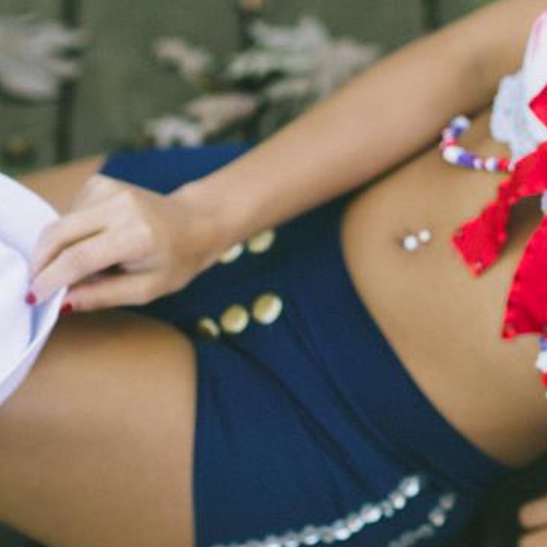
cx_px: 610
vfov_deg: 9.0
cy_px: 135
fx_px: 3468
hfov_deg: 8.9
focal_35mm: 194
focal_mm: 85
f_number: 2.2
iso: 200
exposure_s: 1/160
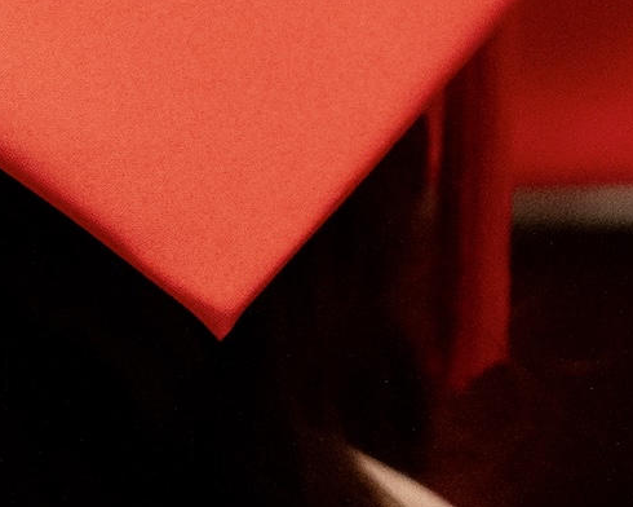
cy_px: -376
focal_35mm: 402
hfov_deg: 4.8
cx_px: -163
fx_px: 7531
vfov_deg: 3.8
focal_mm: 70
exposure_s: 1/160
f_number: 2.8
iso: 6400
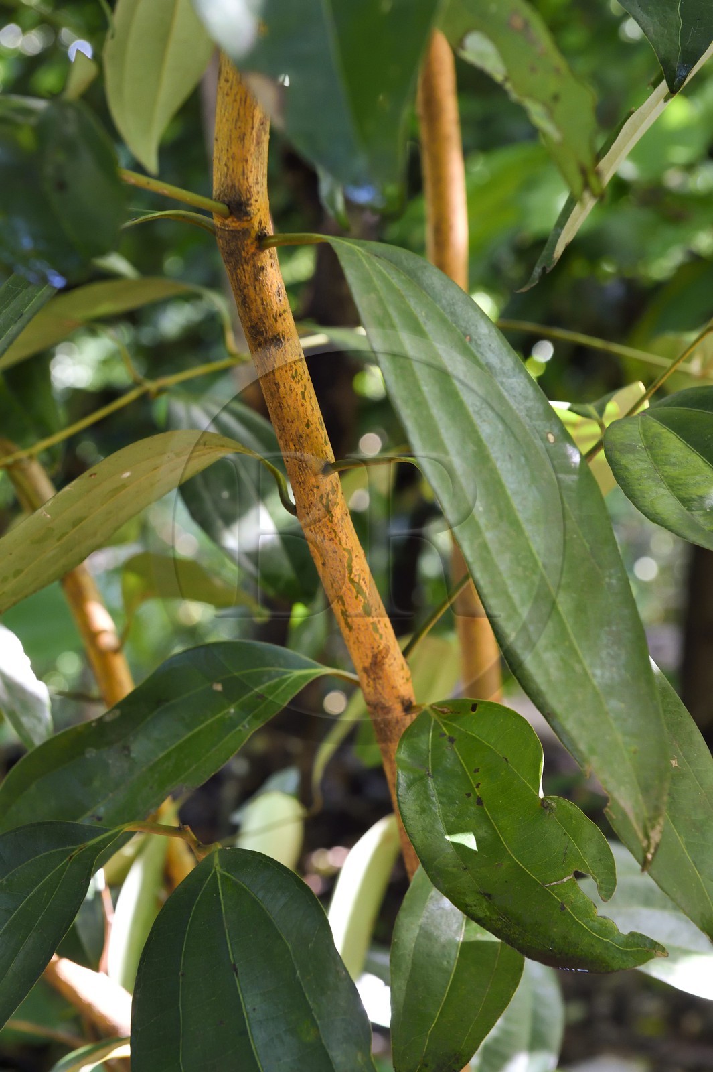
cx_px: 356
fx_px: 1963
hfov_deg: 20.6
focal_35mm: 66
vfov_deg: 30.5
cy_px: 536
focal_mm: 66
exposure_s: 1/60
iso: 2000
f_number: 9
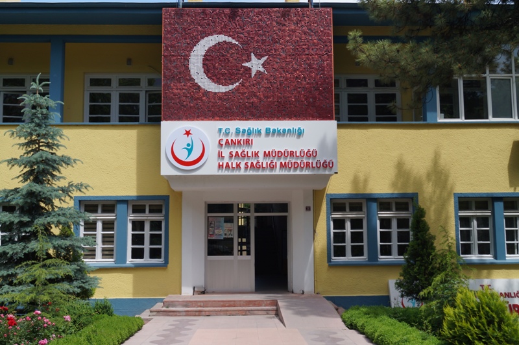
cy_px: 172
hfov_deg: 49.6
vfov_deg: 34.2
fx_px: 562
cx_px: 260
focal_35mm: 39
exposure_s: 1/200
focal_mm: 26
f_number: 8
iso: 100
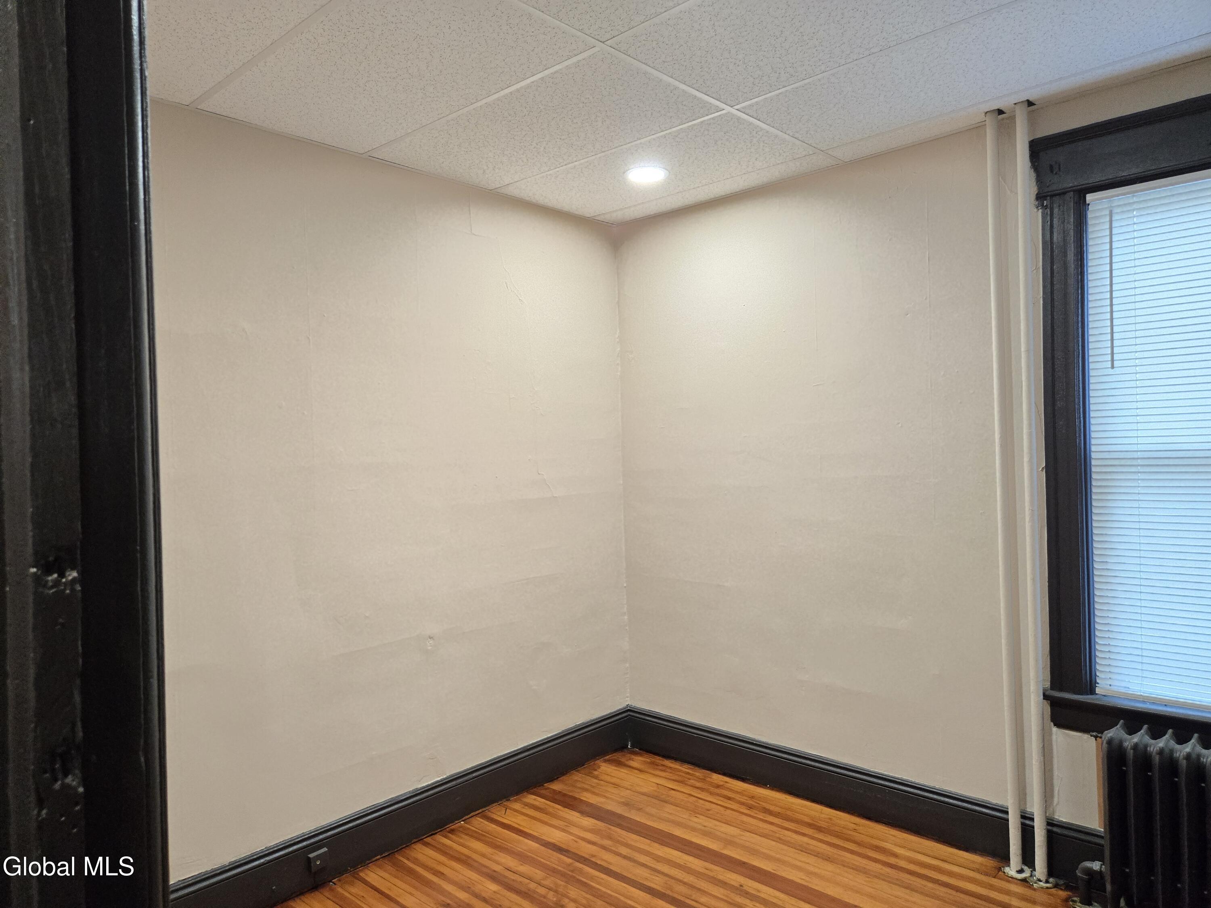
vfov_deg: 58.9
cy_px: 454
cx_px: 606
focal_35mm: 23
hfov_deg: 73.9
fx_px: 805
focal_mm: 5.4
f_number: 1.8
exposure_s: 1/120
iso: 1000
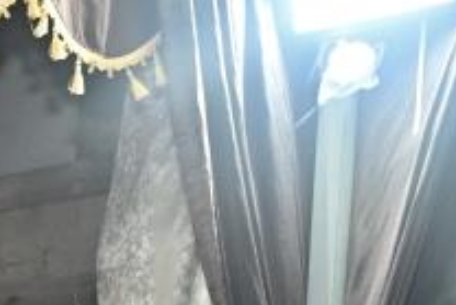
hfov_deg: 14.3
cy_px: 640
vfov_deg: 10.5
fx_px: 1496
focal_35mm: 118
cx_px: -476
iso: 500
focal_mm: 24
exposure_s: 1/100
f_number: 4
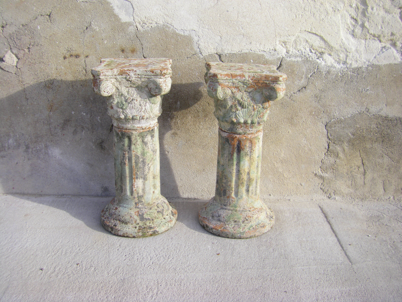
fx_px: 441
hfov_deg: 49.0
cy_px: 151
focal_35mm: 38
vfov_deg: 37.7
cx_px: 201
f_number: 3.5
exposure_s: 1/160
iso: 64
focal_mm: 6.3
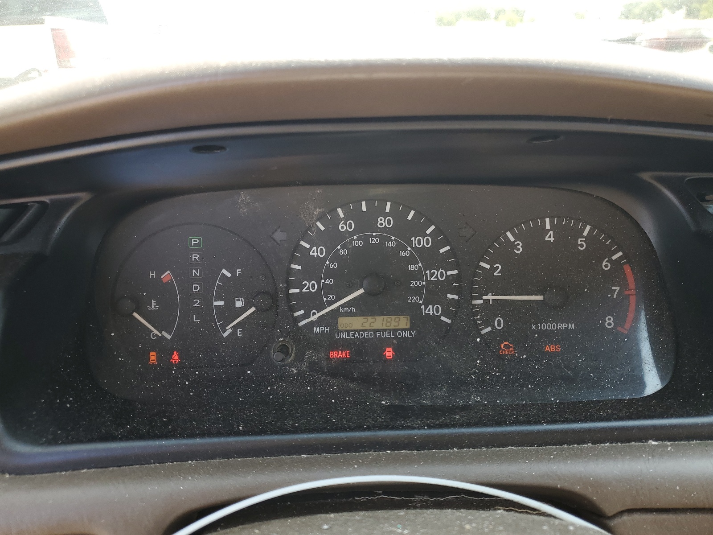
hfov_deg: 67.3
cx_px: 356
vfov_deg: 53.1
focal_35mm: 26
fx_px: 536
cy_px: 268
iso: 50
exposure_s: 1/222
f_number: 1.5
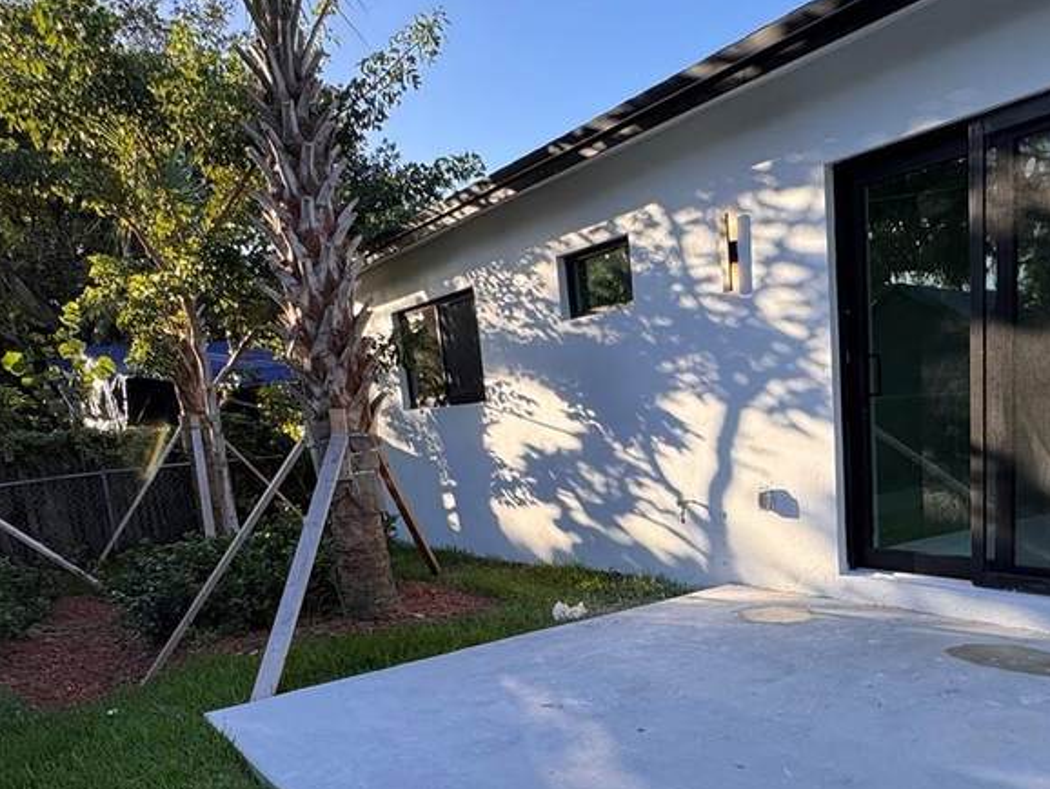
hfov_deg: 57.7
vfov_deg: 43.5
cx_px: 650
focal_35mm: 31
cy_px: 625
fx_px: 941
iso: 40
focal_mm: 2.22
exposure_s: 1/501
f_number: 2.2
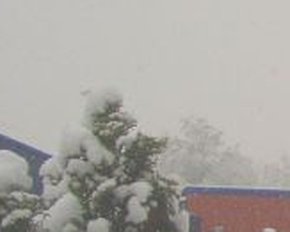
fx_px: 1440
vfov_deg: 9.2
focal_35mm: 168
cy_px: 186
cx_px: 493
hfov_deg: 10.9
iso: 50
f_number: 2.6
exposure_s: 1/320
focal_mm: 5.8
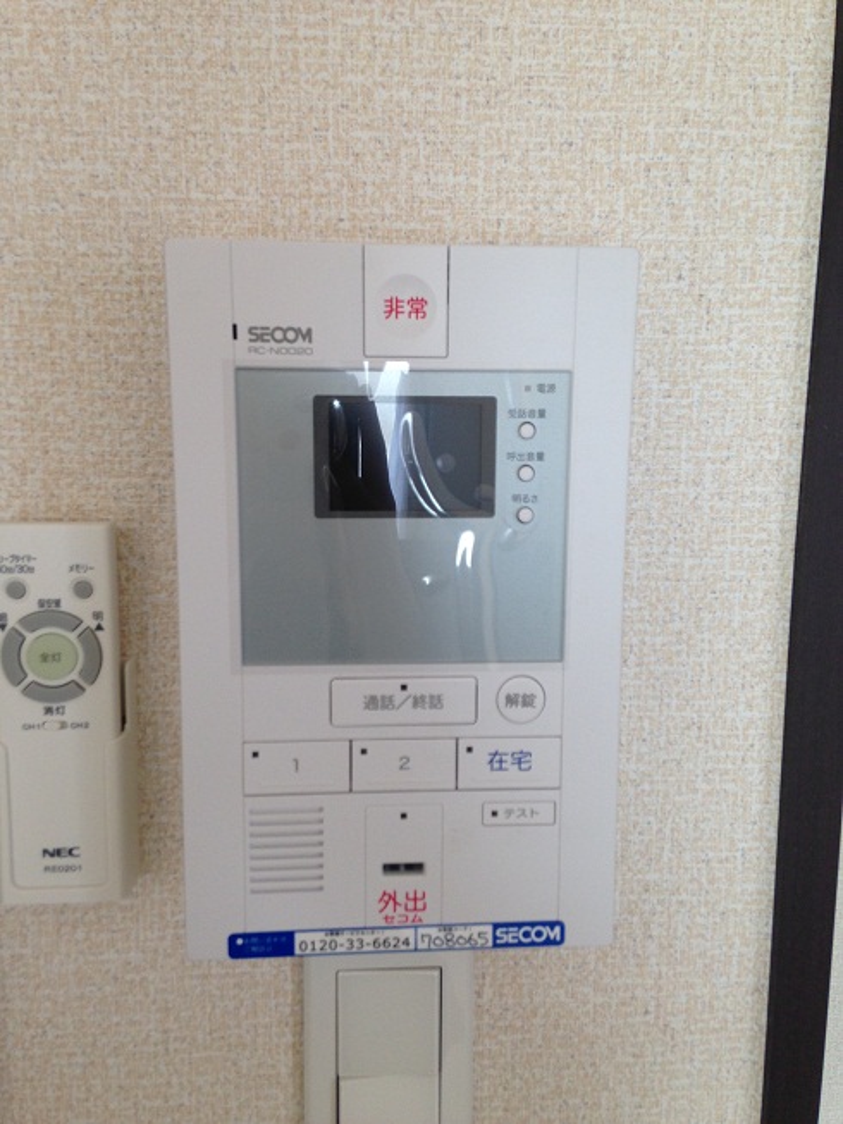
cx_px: 422
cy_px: 562
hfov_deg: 43.0
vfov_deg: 55.3
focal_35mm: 33
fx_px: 1071
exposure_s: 1/60
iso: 50
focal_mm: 4.12
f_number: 2.4
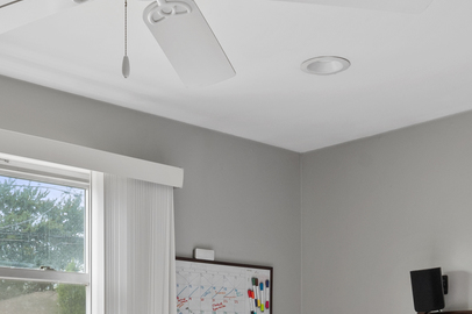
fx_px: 734
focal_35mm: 56
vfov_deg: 22.9
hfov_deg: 35.7
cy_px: 338
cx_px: 220
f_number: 10
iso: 400
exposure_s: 1/8
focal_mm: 14
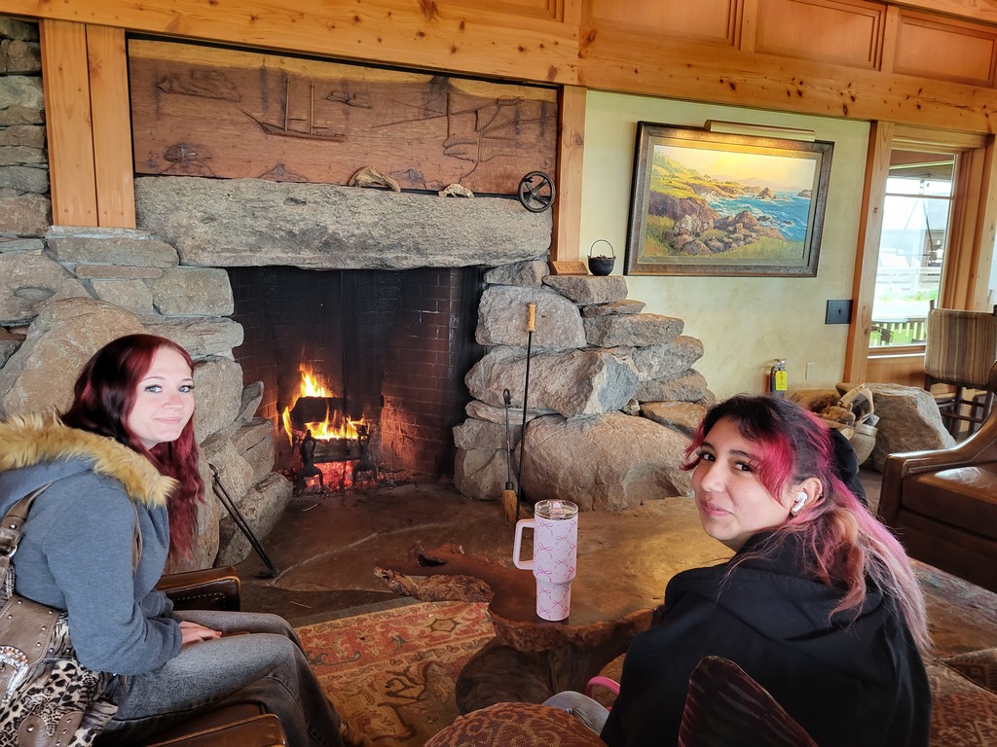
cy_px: 374
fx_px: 749
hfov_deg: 67.3
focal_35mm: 26
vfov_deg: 53.1
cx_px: 498
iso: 400
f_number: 1.8
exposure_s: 1/40
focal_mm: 5.4
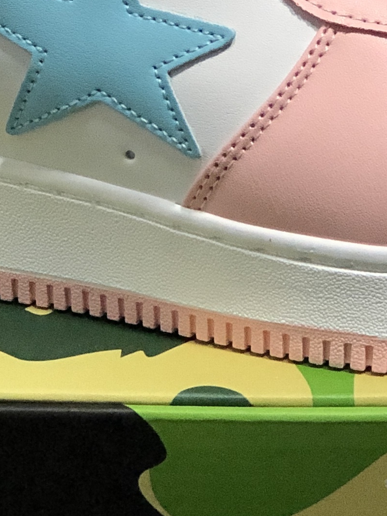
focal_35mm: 216
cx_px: 287
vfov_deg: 9.1
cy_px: 39
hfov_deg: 6.9
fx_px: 3220
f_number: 2.8
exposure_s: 1/30
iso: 64
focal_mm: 6.6
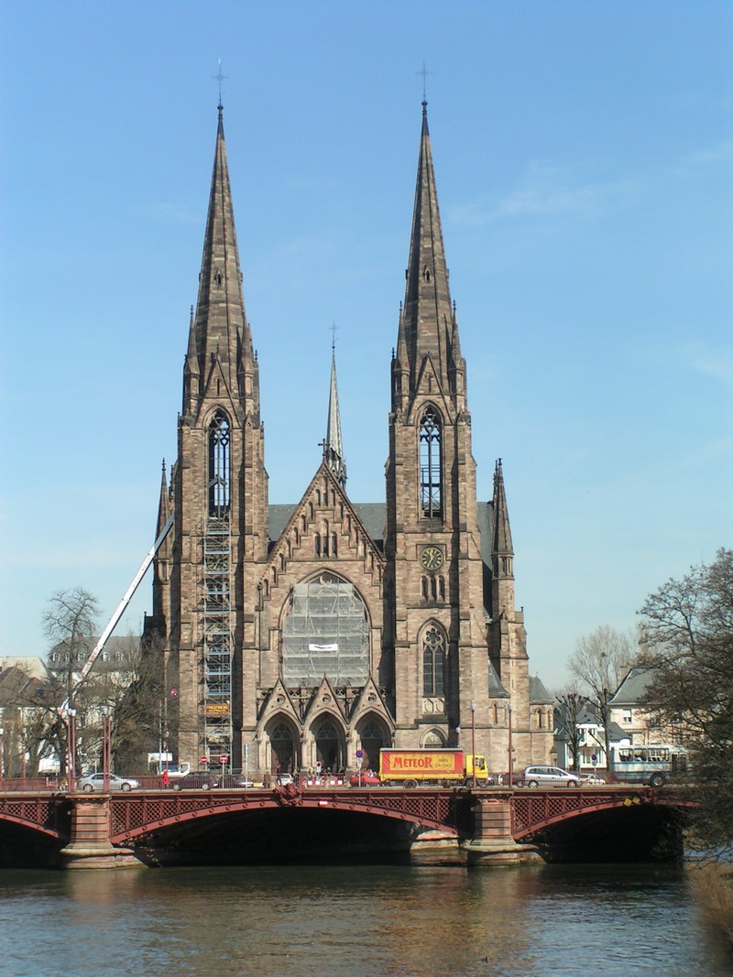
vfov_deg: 27.0
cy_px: 488
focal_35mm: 72
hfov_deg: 20.4
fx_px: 2033
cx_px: 366
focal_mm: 11
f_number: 6.3
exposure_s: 1/200
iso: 50
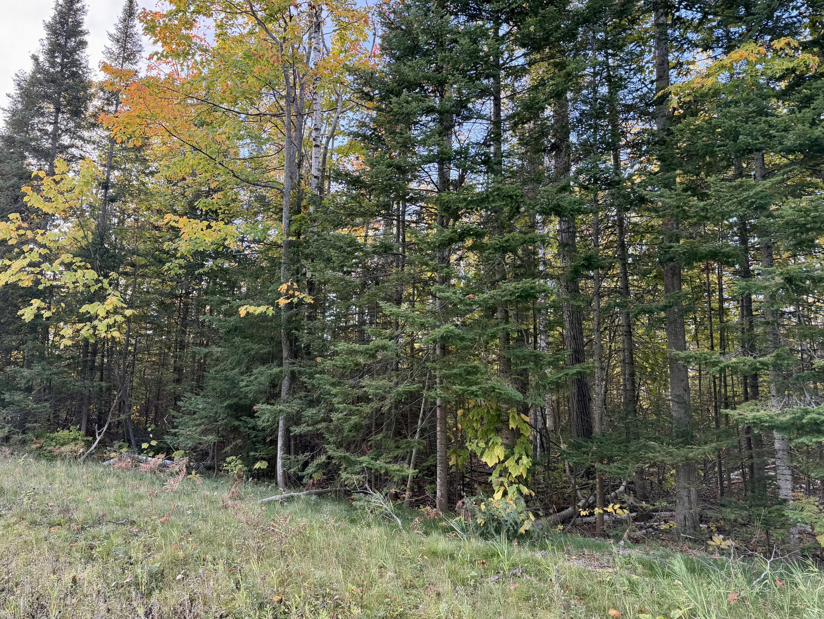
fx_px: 667
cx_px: 350
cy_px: 267
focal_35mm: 28
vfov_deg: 49.6
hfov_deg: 63.1
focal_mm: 6.76
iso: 80
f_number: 1.78
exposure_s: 1/172
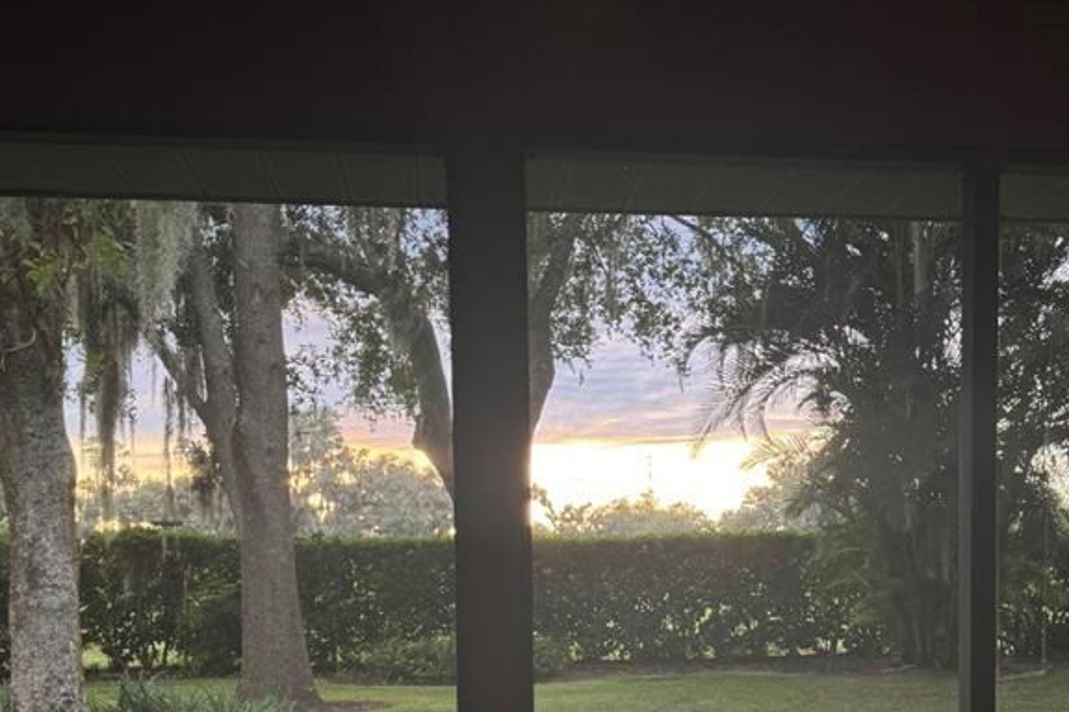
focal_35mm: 52
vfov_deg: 25.2
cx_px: 655
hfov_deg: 38.0
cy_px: 642
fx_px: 1544
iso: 80
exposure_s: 1/121
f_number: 1.78
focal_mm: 6.76
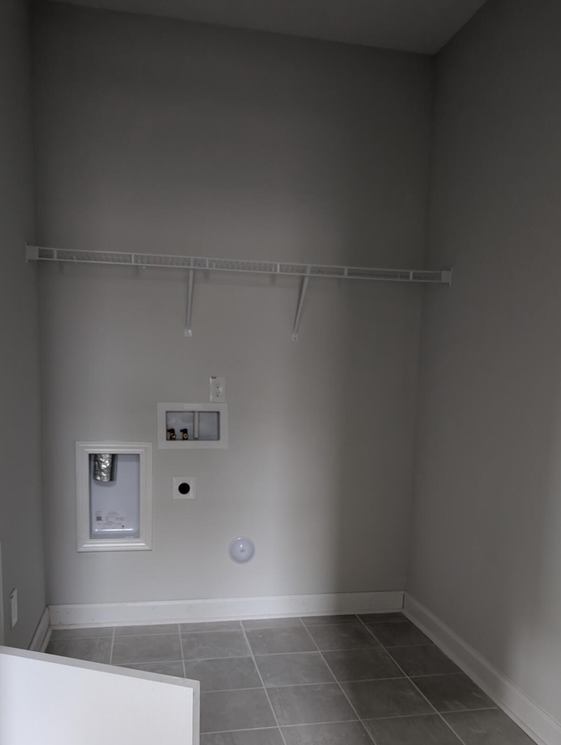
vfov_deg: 59.3
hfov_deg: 46.8
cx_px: 302
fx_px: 647
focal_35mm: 30
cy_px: 454
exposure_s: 1/24
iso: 315
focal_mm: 6.9
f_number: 1.68
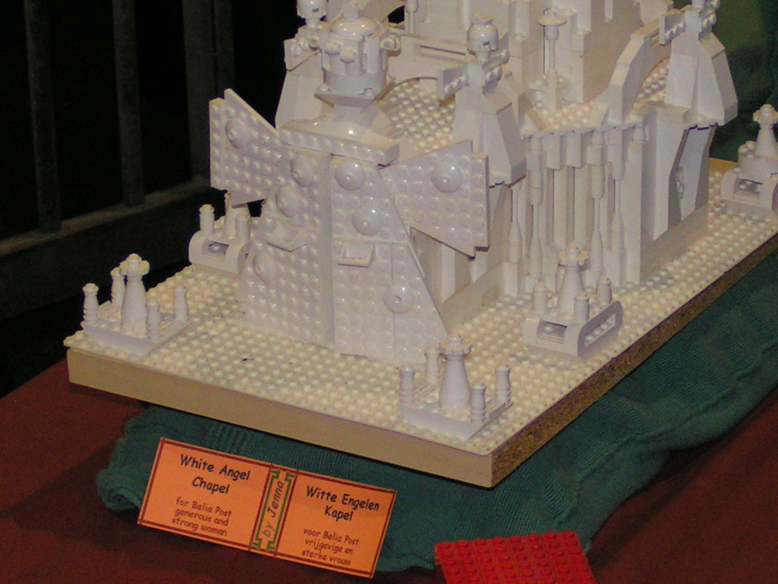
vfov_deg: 10.6
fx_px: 3124
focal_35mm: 139
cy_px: 130
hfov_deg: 14.2
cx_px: 487
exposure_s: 1/80
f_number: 3.2
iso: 200
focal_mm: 11.5
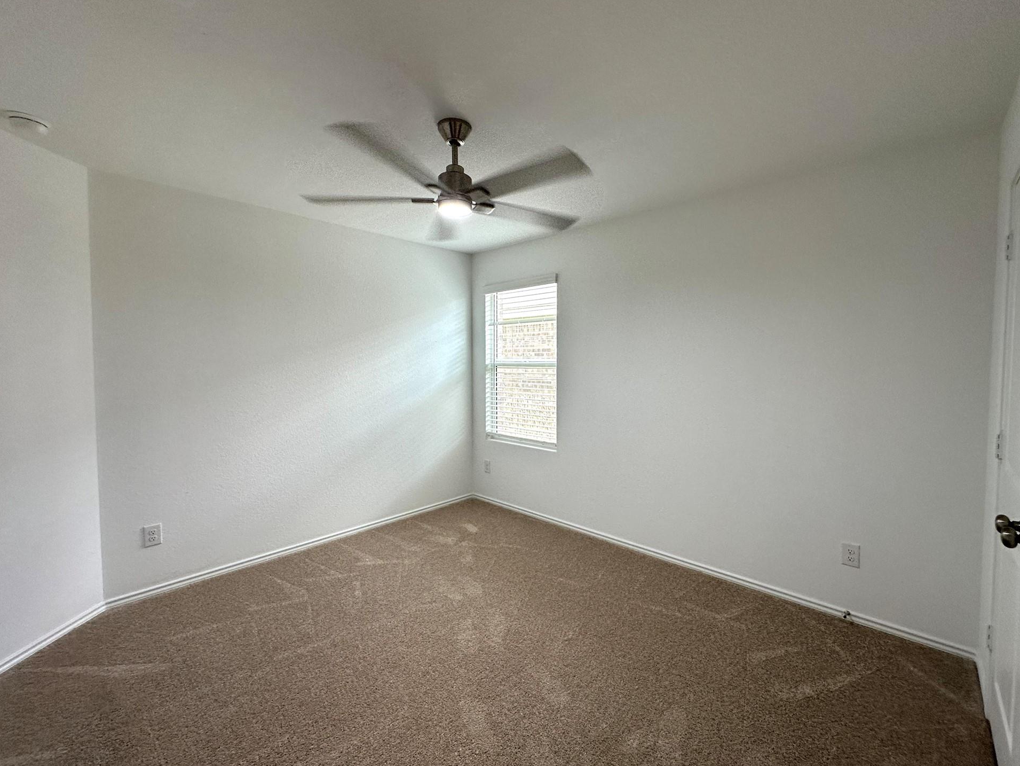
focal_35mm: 15
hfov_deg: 98.1
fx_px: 442
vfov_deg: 81.8
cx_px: 536
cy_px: 378
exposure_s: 1/120
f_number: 2.2
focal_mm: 2.22
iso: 125
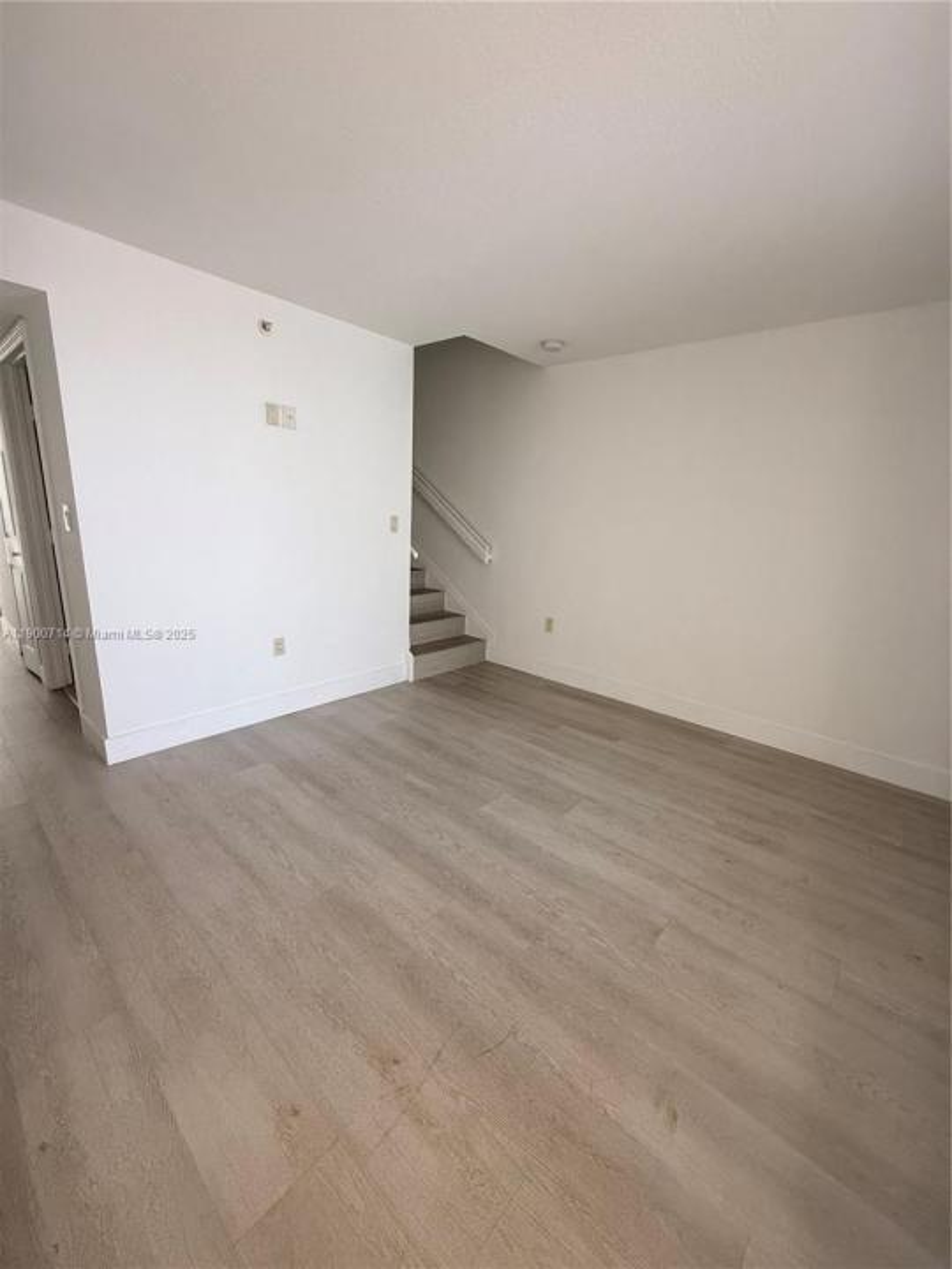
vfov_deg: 102.1
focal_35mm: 14
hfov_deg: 85.7
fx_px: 513
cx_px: 476
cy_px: 634
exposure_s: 1/120
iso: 200
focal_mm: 2.22
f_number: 2.2
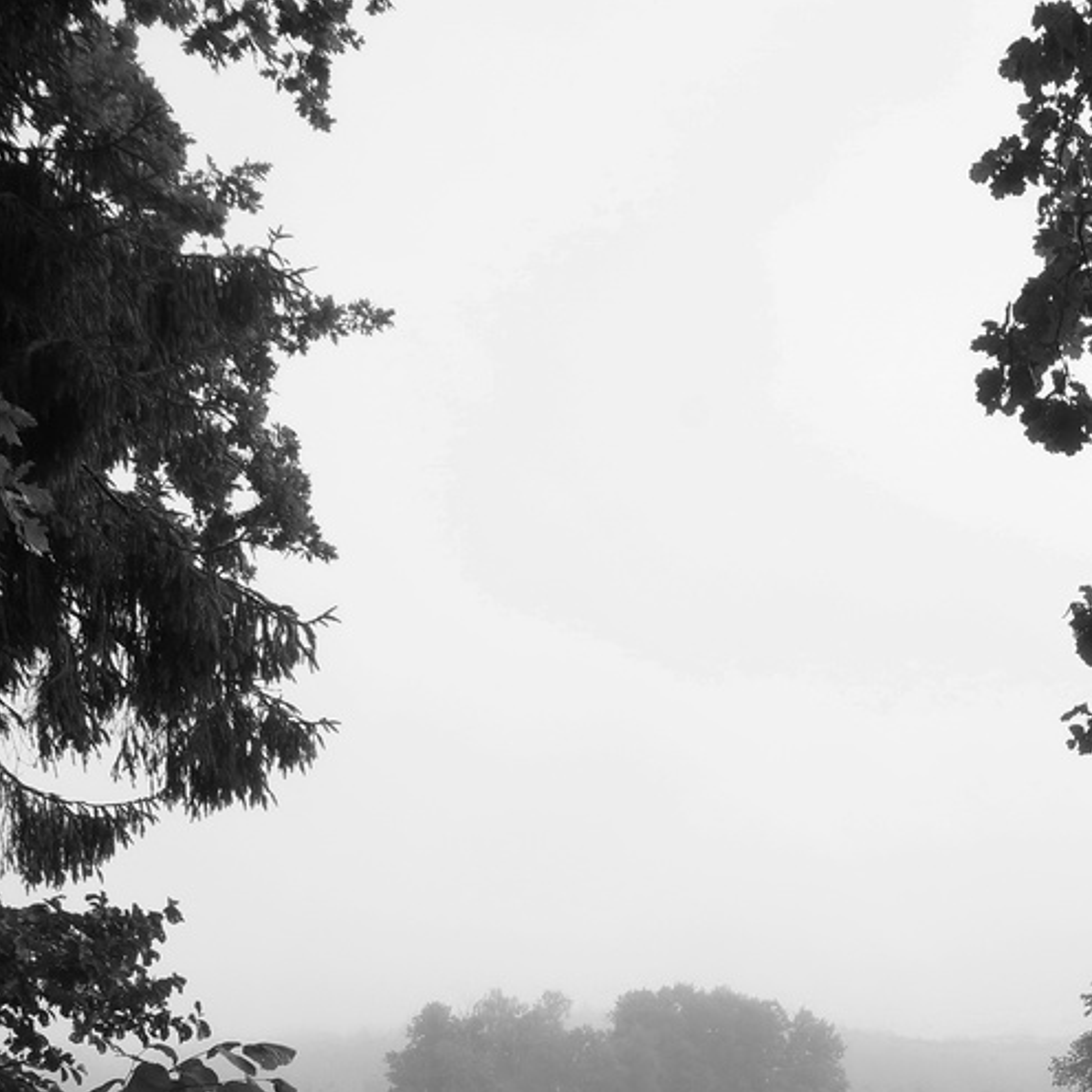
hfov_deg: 22.6
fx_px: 2570
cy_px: 750
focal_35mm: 72
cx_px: 1209
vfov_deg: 23.9
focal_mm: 20
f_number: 11
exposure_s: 1/80
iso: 200
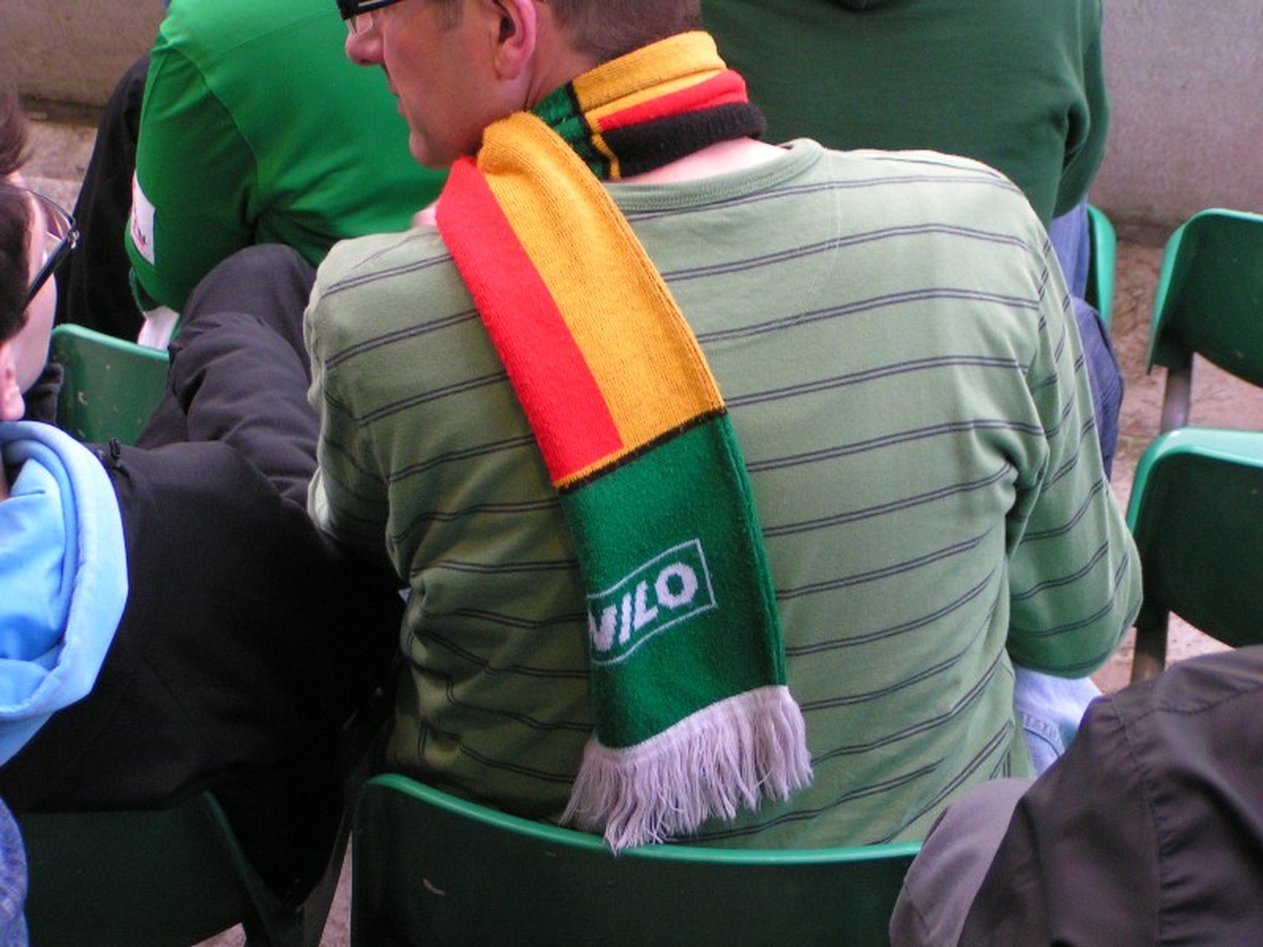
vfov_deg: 14.2
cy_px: 474
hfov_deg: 18.9
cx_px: 632
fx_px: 3795
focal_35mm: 104
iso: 200
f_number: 3.5
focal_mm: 15.9
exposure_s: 1/50
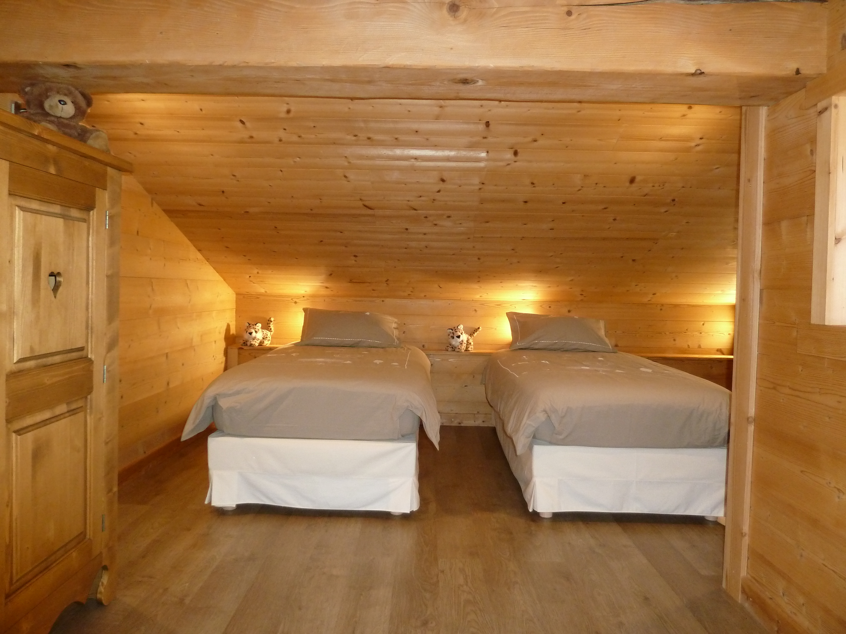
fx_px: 611
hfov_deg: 69.4
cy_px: 317
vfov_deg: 54.9
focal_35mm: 25
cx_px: 423
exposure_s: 1/30
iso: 250
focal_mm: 4.1
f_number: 3.3
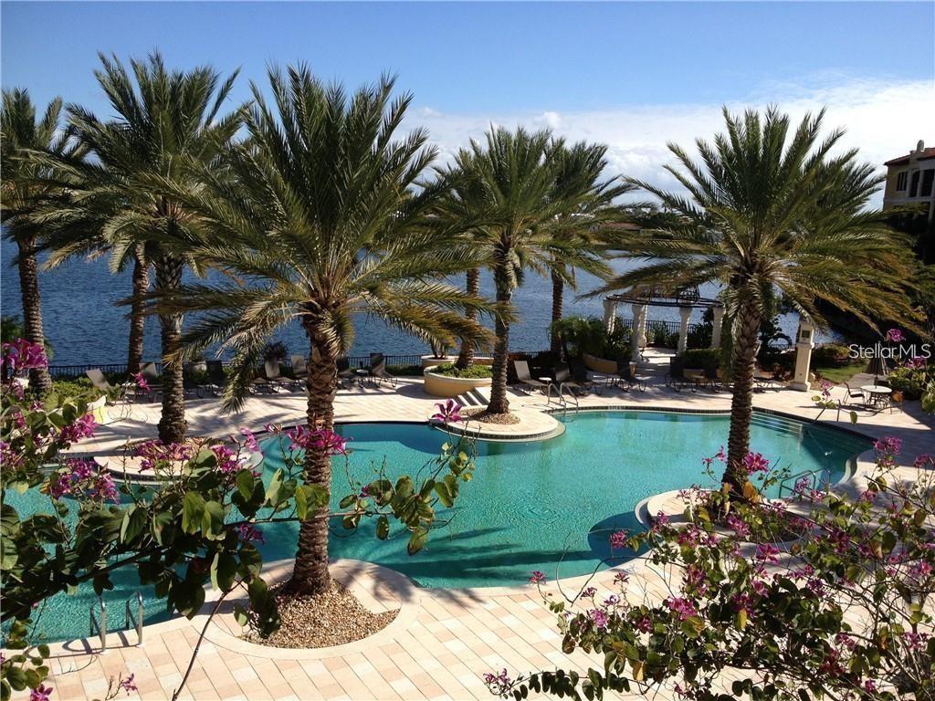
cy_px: 350
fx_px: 945
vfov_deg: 40.7
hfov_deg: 52.6
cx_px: 468
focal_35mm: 35
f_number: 2.4
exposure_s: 1/1727
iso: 50
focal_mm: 4.28
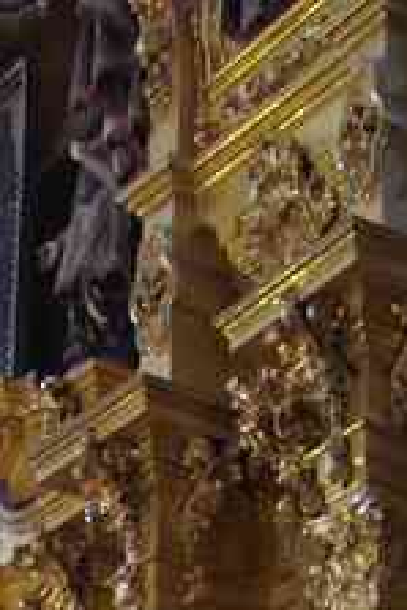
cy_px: 1276
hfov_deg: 7.6
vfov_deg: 10.4
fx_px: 3057
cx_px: -11
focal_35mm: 181
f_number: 4
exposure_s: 1/13
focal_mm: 26.9
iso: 3200
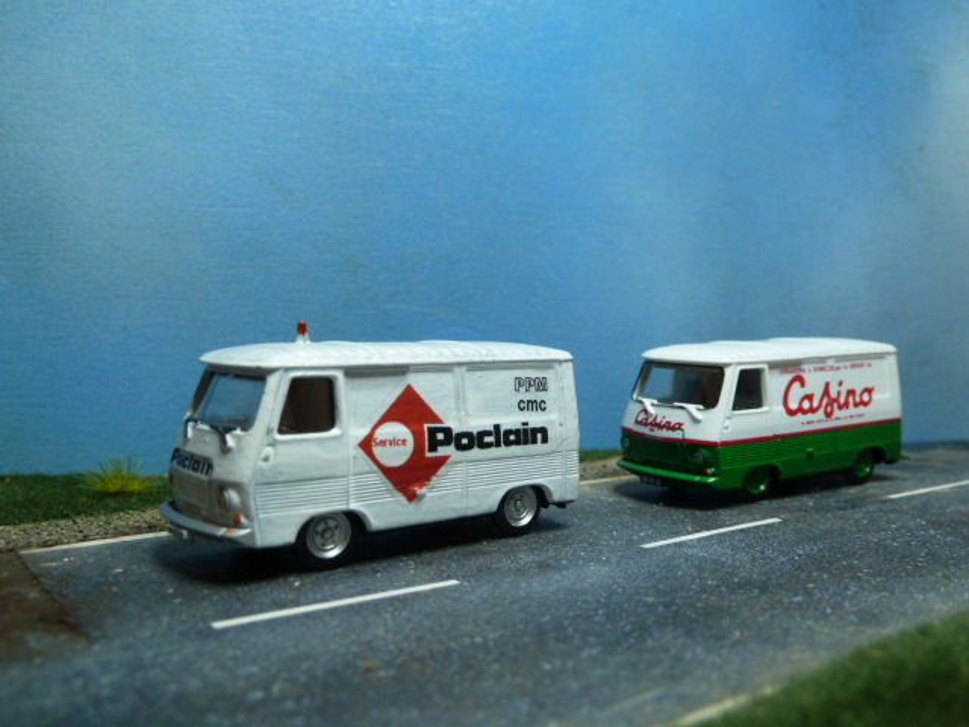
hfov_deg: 56.8
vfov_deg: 44.2
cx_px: 484
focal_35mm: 32
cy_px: 364
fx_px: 896
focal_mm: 5.3
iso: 250
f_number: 3.5
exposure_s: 1/30
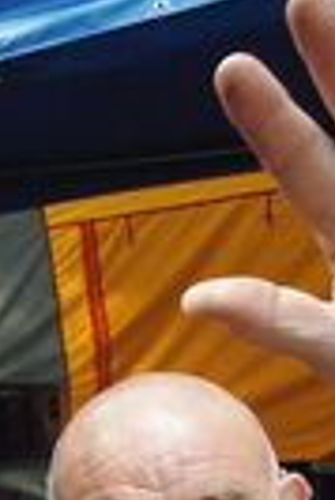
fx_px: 1225
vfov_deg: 22.1
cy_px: 515
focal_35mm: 88
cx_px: -248
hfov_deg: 14.0
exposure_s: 1/120
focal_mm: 3.72
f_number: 2.2
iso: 100
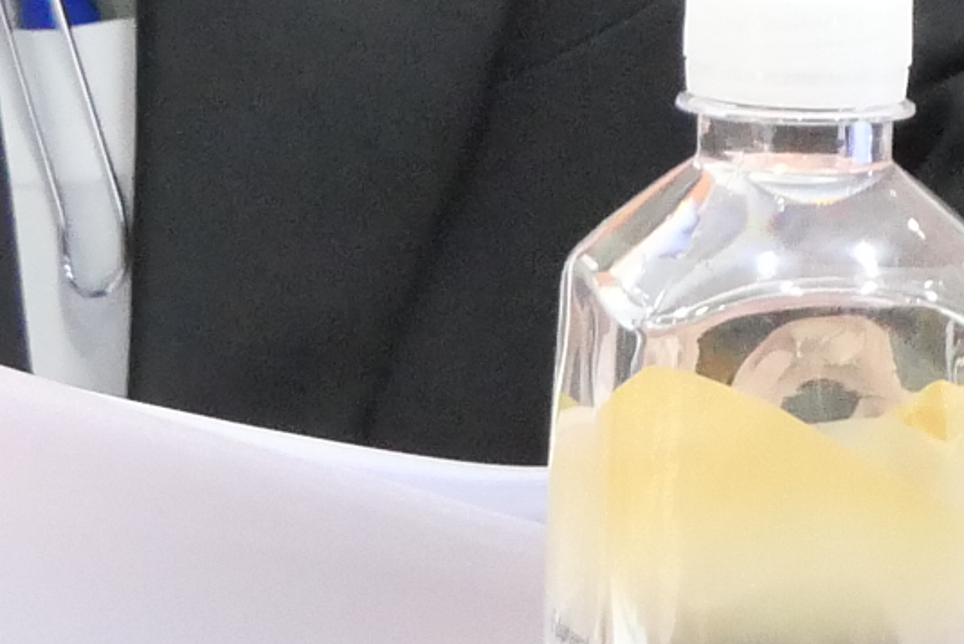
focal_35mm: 861
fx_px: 23060
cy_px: -895
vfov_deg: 1.6
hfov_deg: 2.4
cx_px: -187
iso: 3200
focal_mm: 60
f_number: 5.6
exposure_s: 1/40
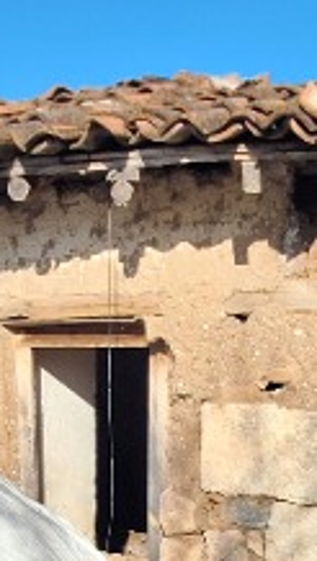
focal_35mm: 52
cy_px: 553
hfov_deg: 23.1
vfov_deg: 36.1
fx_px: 775
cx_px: 173
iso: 40
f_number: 2.2
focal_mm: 1.74
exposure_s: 1/1383
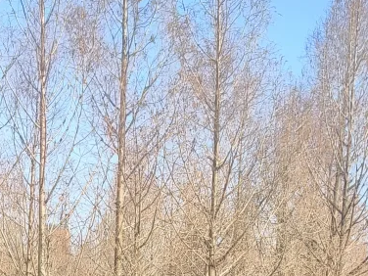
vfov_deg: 13.6
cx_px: 124
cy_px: 594
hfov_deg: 22.2
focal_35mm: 88
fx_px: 936
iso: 80
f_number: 1.7
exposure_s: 1/1087
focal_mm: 5.35
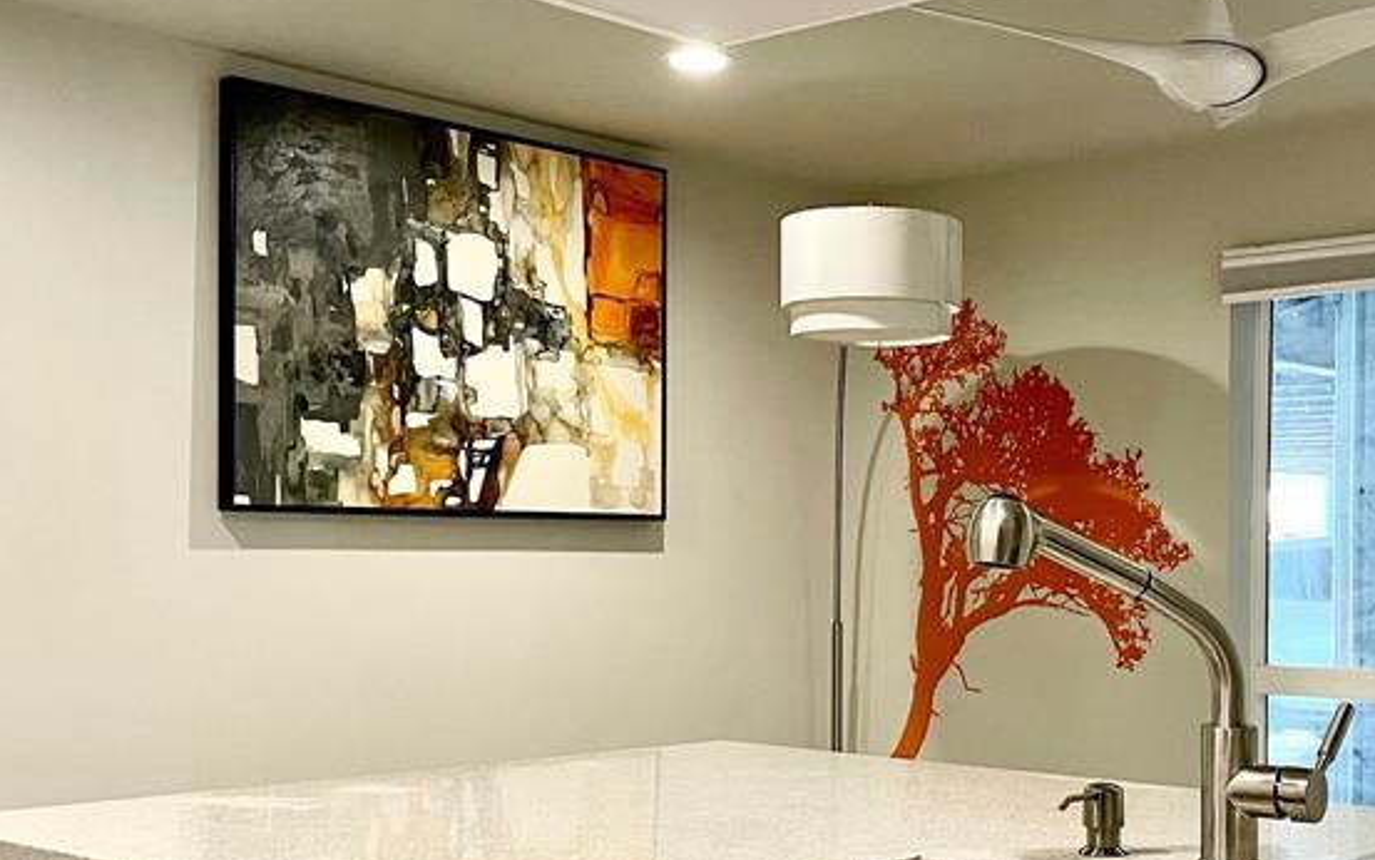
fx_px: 1912
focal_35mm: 51
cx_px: 908
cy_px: 539
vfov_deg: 25.3
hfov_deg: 39.1
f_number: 1.6
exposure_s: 1/60
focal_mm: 4.2
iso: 200
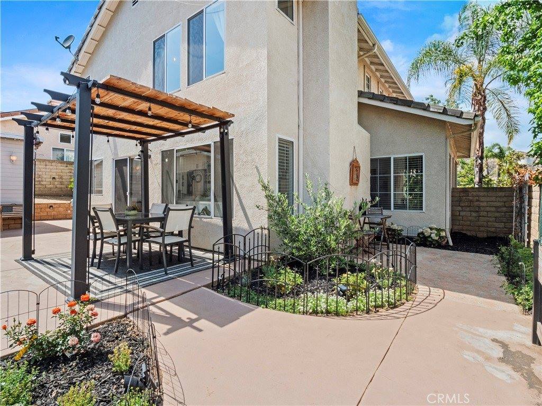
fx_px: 251
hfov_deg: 94.5
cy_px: 203
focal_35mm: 16
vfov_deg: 78.1
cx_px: 271
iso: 250
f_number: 8
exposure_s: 1/160
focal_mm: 8
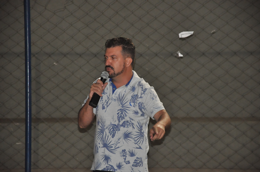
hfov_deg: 13.1
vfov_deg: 8.7
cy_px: 86
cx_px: 130
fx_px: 1136
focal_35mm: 158
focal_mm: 105
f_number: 5.6
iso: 2000
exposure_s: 1/60
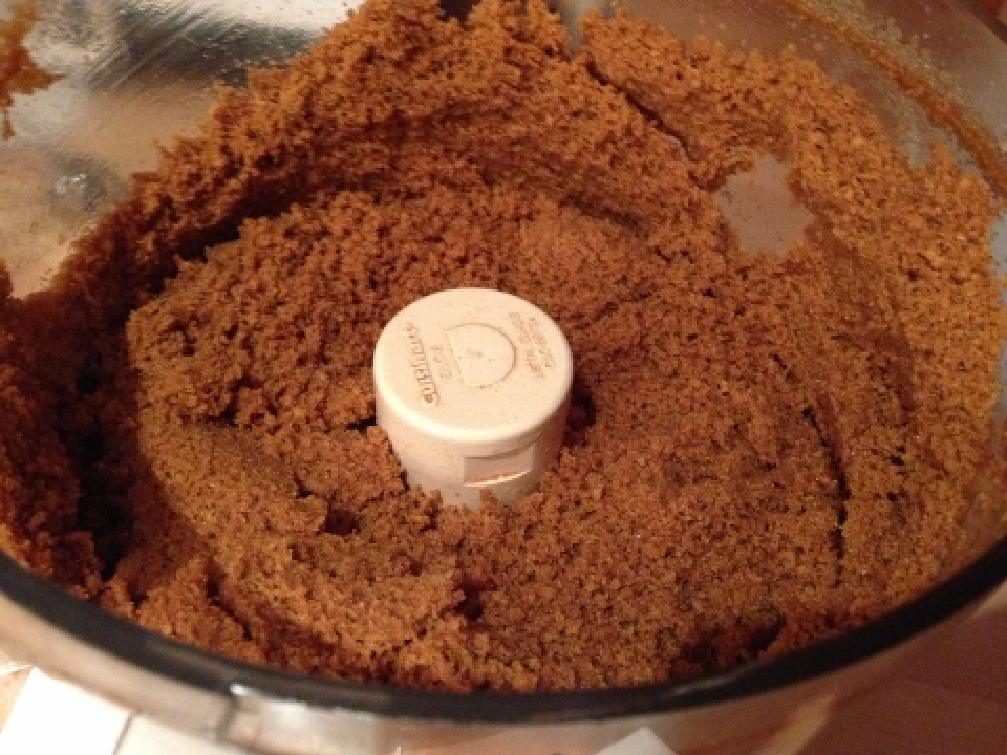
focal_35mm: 33
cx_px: 504
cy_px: 378
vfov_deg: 42.9
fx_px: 960
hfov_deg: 55.4
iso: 640
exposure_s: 1/15
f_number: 2.4
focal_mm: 4.12
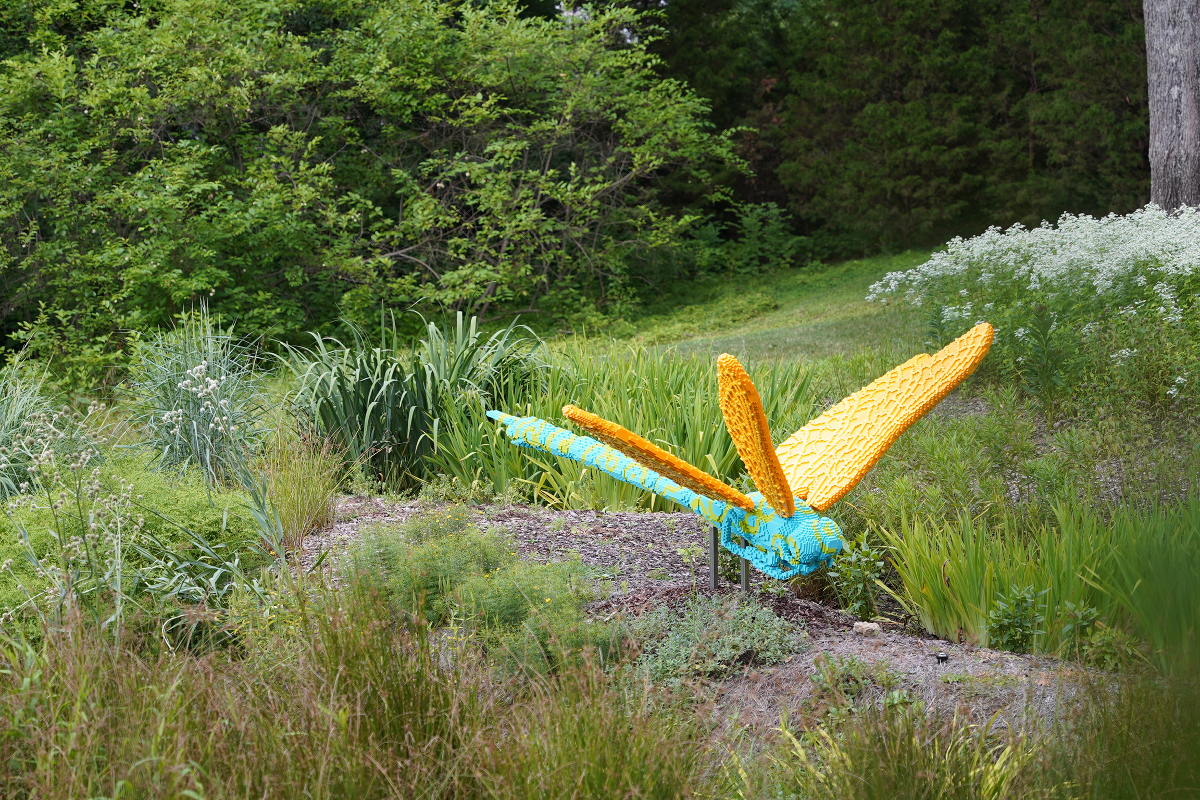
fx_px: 3500
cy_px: 400
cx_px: 600
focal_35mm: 105
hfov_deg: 19.5
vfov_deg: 13.0
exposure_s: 1/250
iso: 160
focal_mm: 70
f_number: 2.8
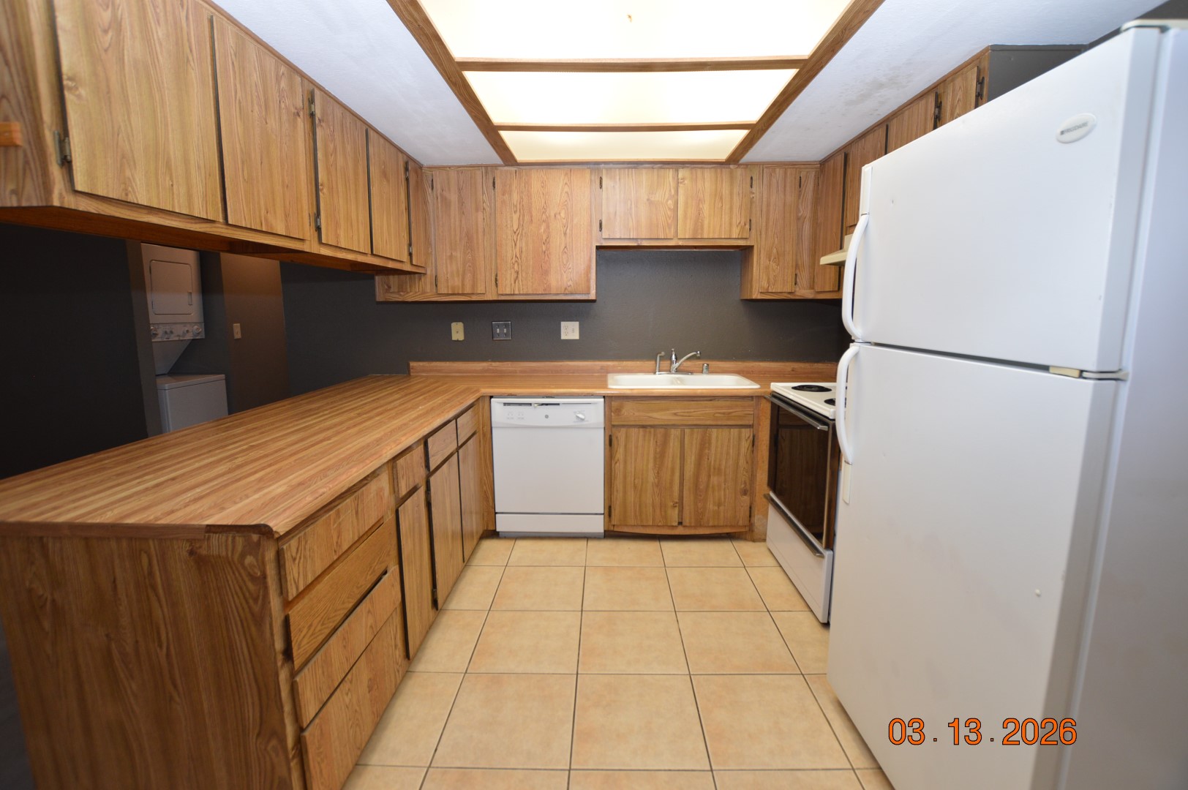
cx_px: 594
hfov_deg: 100.4
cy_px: 395
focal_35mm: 15
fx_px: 495
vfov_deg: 77.2
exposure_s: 1/80
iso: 400
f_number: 4.5
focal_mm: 10
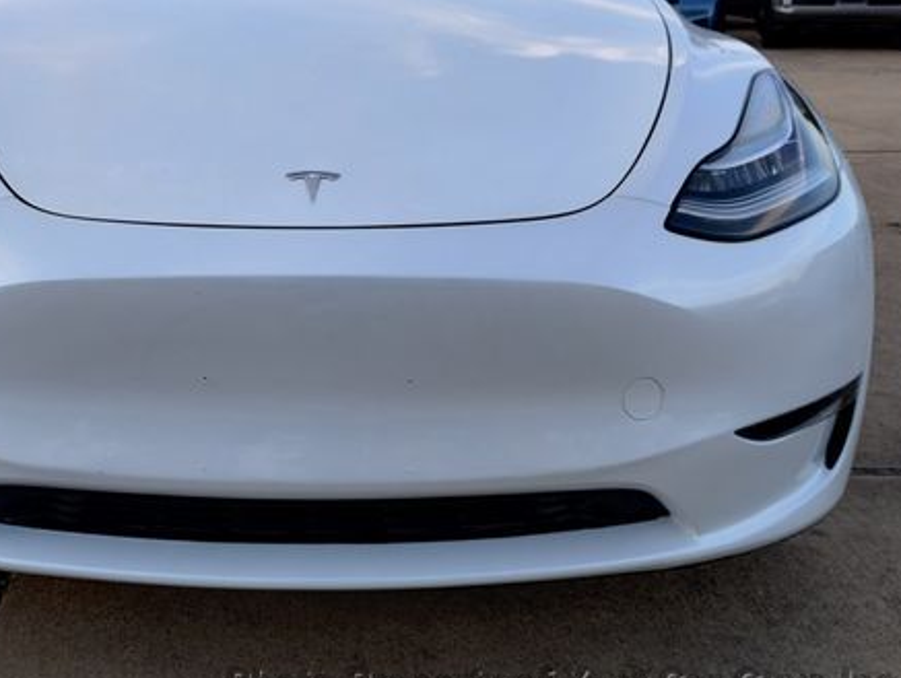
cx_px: 305
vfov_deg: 34.9
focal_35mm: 41
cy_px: 231
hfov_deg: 45.1
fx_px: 1069
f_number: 1.8
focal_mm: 4.27
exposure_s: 1/120
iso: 160
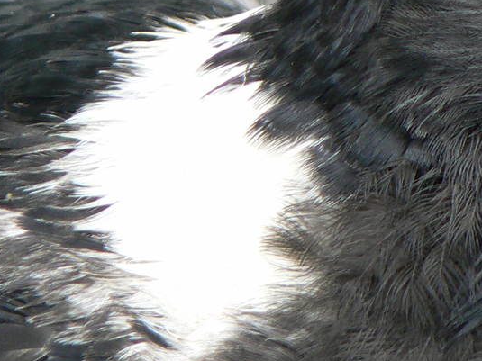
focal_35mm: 1293
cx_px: 513
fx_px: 18000
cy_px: 161
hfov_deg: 1.5
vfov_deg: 1.1
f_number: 4
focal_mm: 72
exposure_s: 1/100
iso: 80
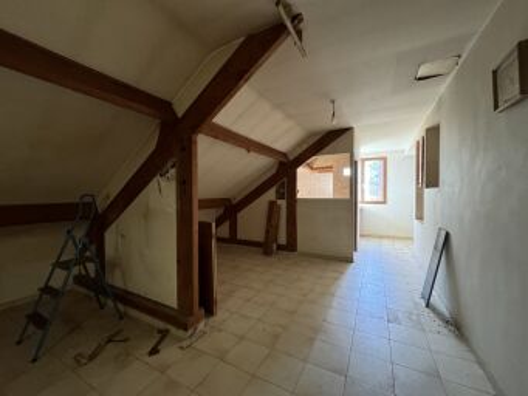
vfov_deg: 85.7
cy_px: 198
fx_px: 214
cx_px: 264
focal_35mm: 14
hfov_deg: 102.0
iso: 500
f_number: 2.2
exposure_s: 1/60
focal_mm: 2.22
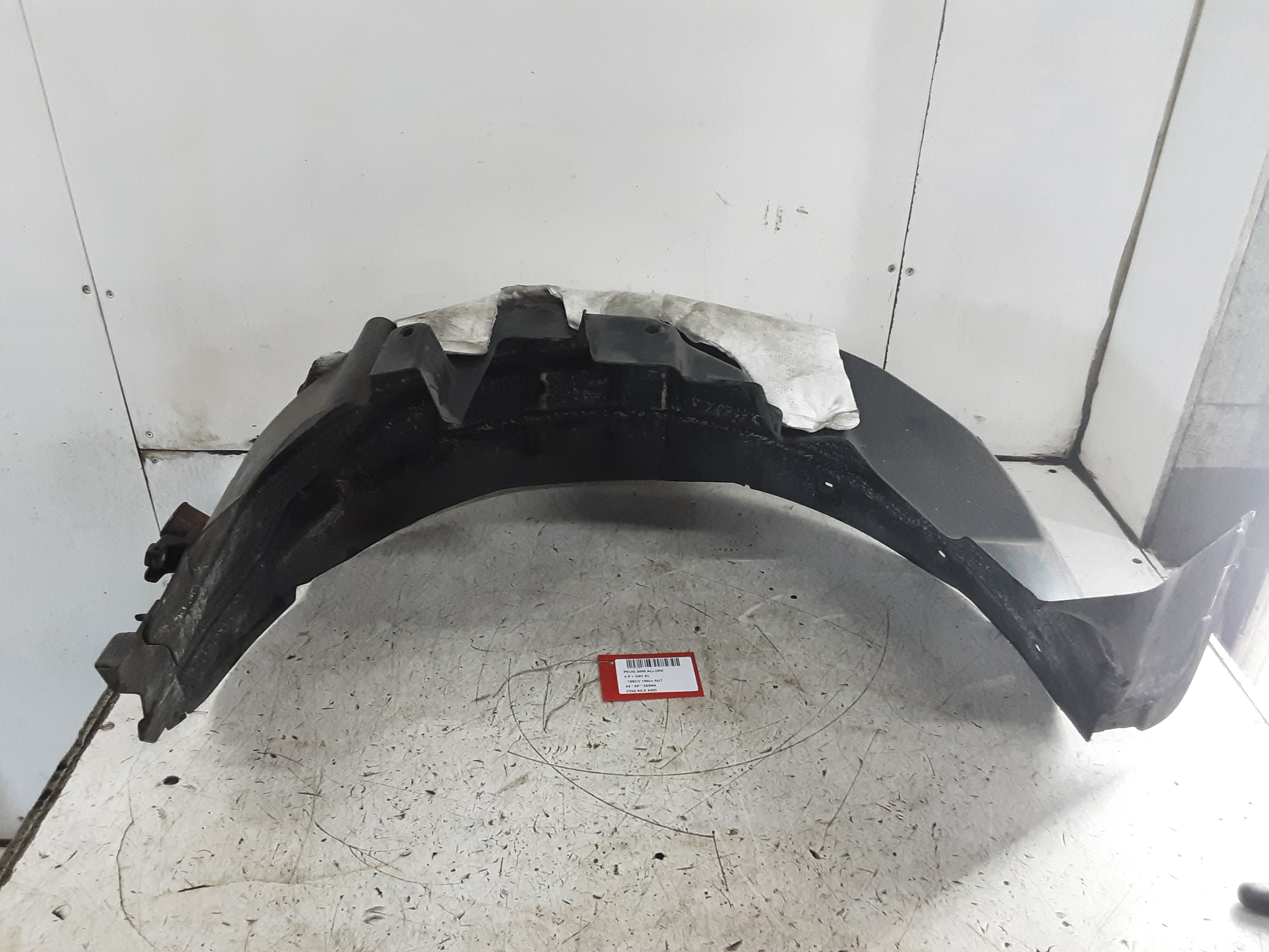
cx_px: 634
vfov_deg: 51.4
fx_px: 990
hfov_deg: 65.3
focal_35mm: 27
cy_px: 476
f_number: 1.9
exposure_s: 1/50
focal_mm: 2.91
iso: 160
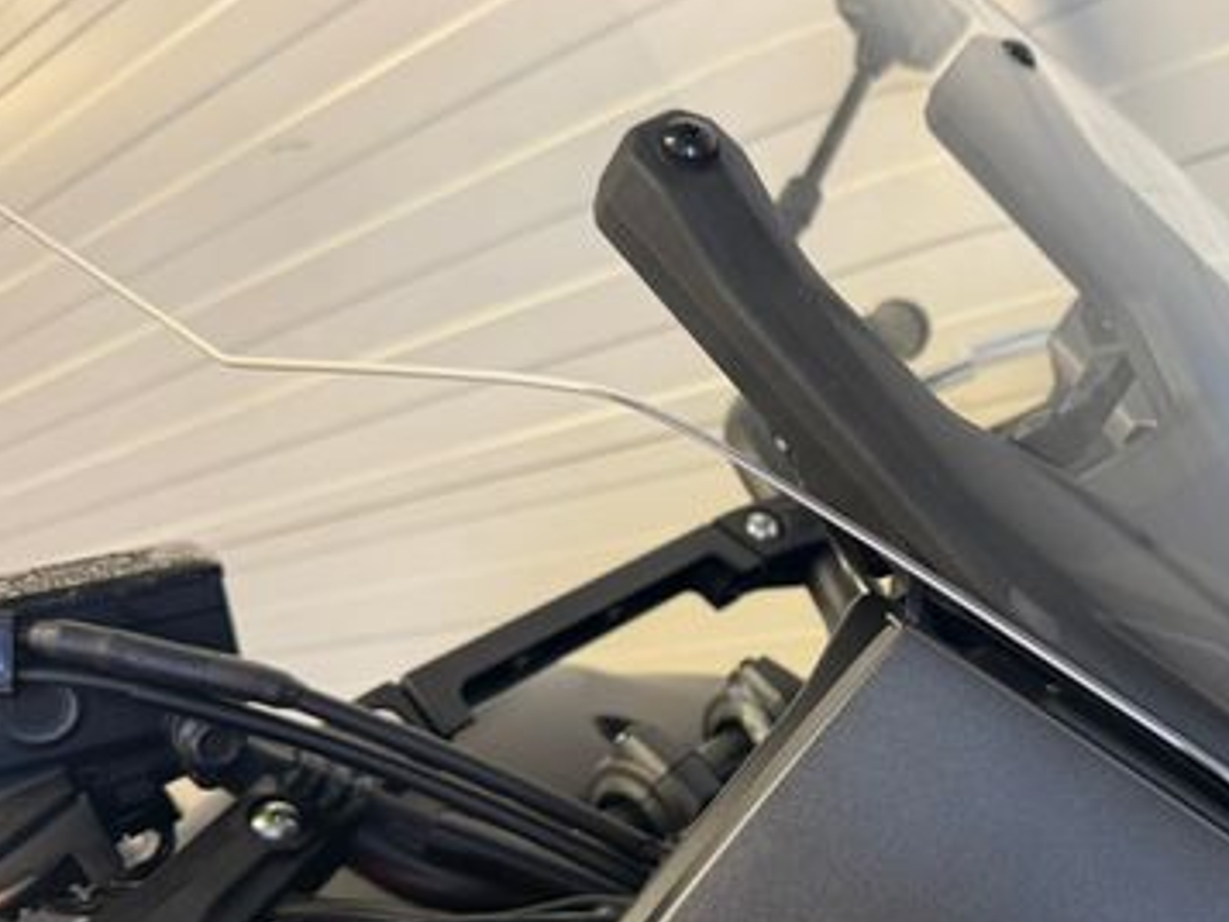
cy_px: 633
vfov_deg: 33.2
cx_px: 991
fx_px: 1527
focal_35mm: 43
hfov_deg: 41.8
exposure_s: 1/100
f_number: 1.78
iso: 125
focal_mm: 6.76
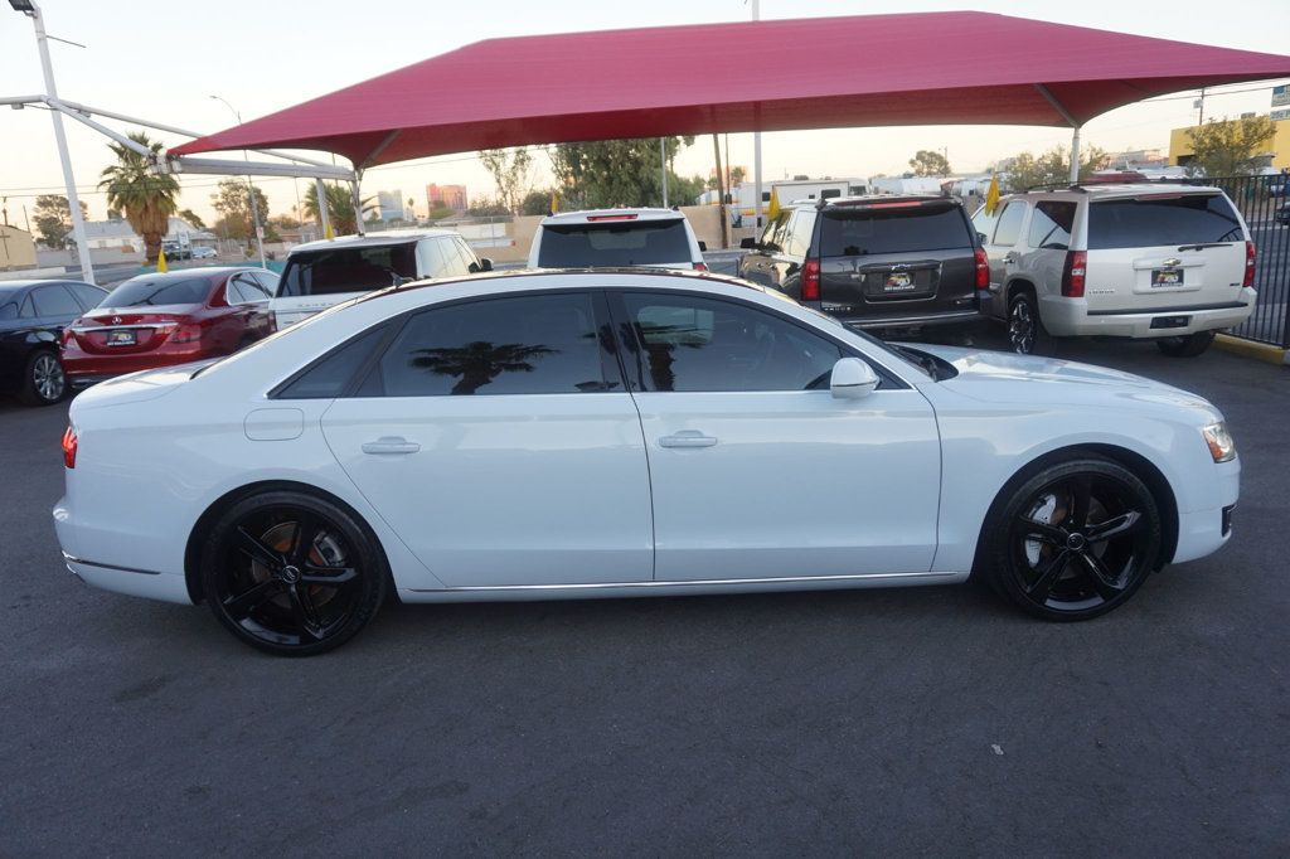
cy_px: 430
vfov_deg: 53.1
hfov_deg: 73.8
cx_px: 645
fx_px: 860
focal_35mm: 24
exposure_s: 1/60
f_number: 4
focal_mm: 16
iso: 100
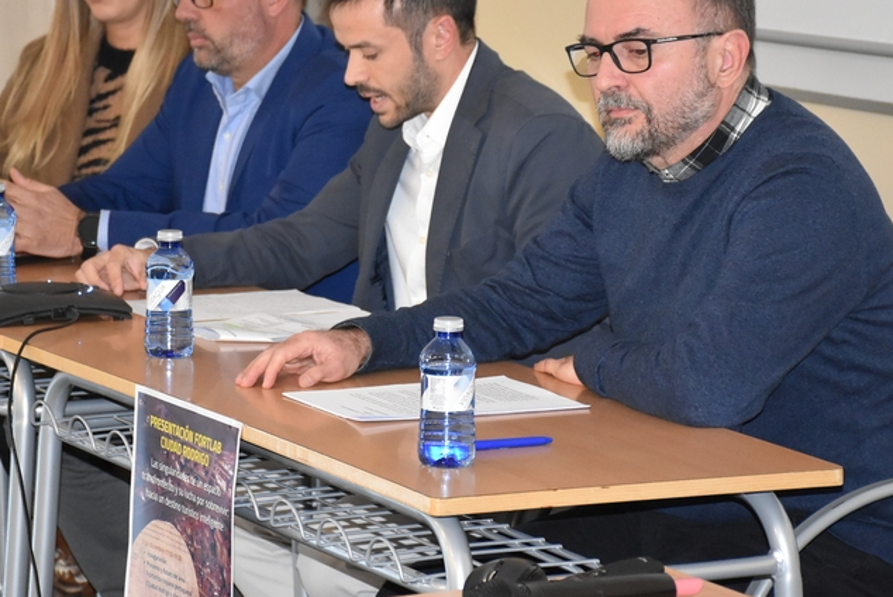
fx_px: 3699
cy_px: 186
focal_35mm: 149
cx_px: 352
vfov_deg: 9.2
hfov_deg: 13.8
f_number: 5
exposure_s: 1/60
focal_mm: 70
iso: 3200
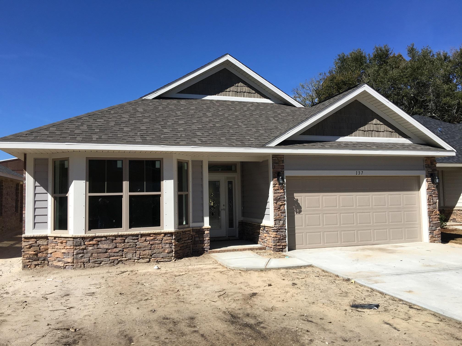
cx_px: 231
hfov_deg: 61.7
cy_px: 173
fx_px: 387
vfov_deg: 48.2
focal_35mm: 29
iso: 25
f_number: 2.2
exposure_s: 1/2137
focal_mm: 4.15
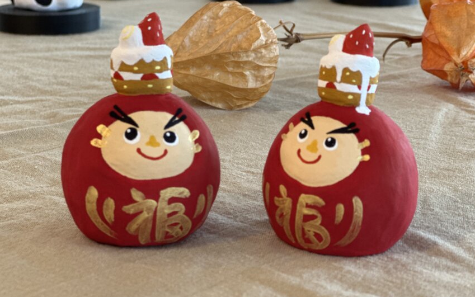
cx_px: 238
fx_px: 1062
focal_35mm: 82
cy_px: 157
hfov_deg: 25.2
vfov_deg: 15.9
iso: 160
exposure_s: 1/40
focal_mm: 9
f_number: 2.8
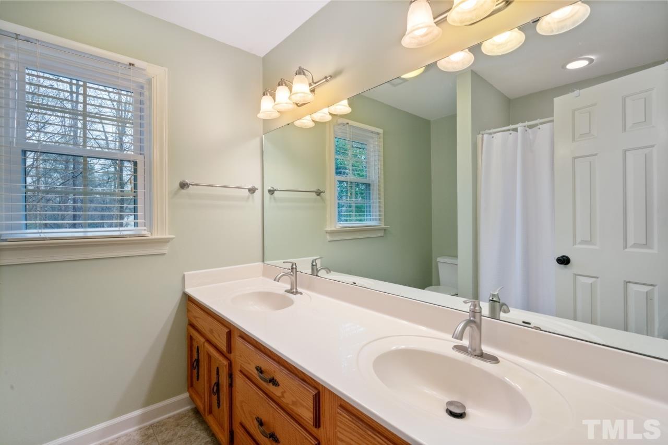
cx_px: 334
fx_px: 297
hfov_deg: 96.7
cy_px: 222
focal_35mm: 16
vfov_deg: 73.7
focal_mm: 16
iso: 800
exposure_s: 1/13
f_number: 11
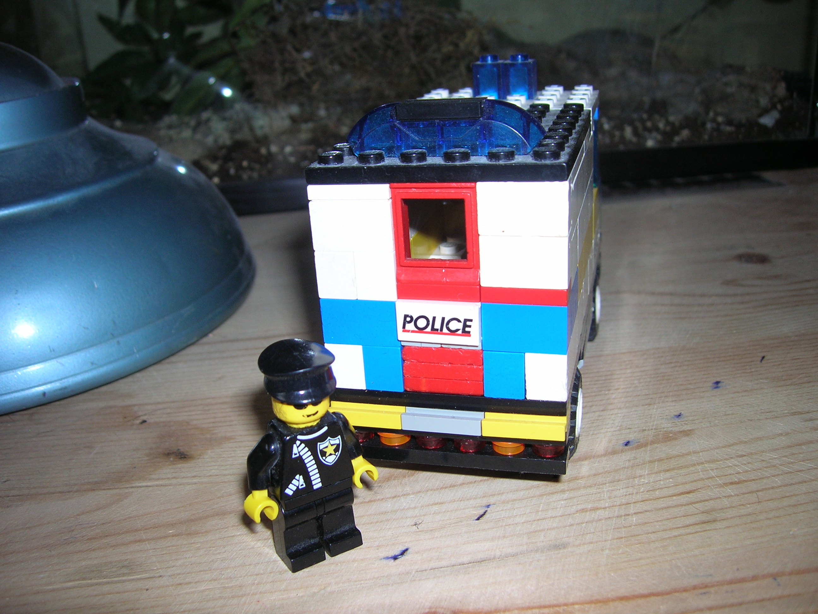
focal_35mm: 34
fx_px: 803
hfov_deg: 54.0
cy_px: 307
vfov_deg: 41.8
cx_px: 409
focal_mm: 5.7
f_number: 2.9
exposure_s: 1/60.1
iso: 50
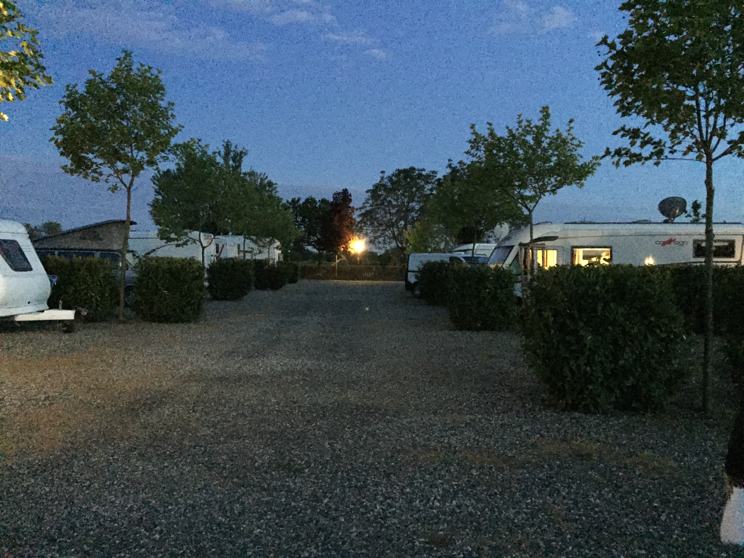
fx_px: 623
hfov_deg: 61.7
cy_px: 279
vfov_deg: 48.2
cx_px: 372
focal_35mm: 29
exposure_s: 1/17
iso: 2000
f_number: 2.2
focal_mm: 4.15
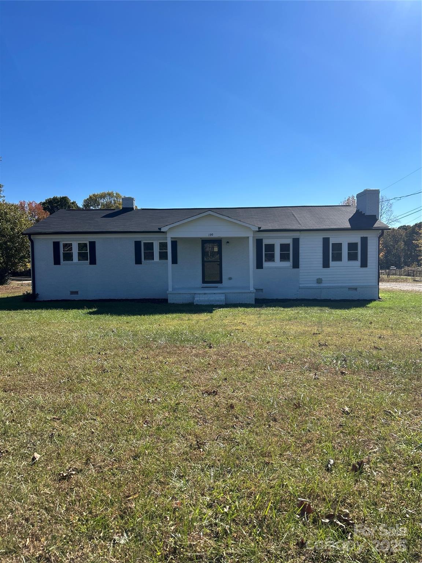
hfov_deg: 53.1
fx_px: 423
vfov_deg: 67.3
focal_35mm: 26
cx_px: 211
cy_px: 282
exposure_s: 1/5587
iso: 50
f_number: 1.5
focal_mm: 5.7
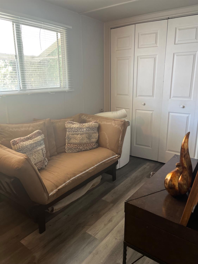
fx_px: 198
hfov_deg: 53.1
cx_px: 99
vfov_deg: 67.3
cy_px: 132
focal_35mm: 26
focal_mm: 5.1
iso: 160
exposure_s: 1/60
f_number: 1.6
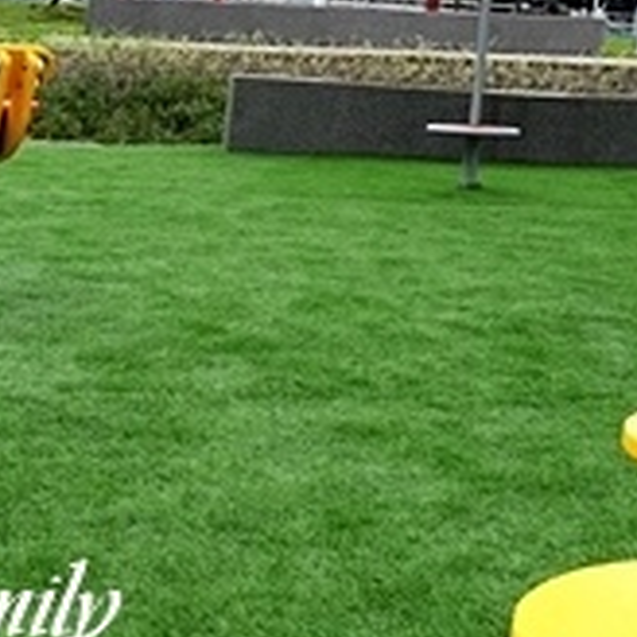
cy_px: -130
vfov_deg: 25.0
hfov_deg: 24.4
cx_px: 816
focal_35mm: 62
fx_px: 1291
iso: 320
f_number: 5.6
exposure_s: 1/170
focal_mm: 10
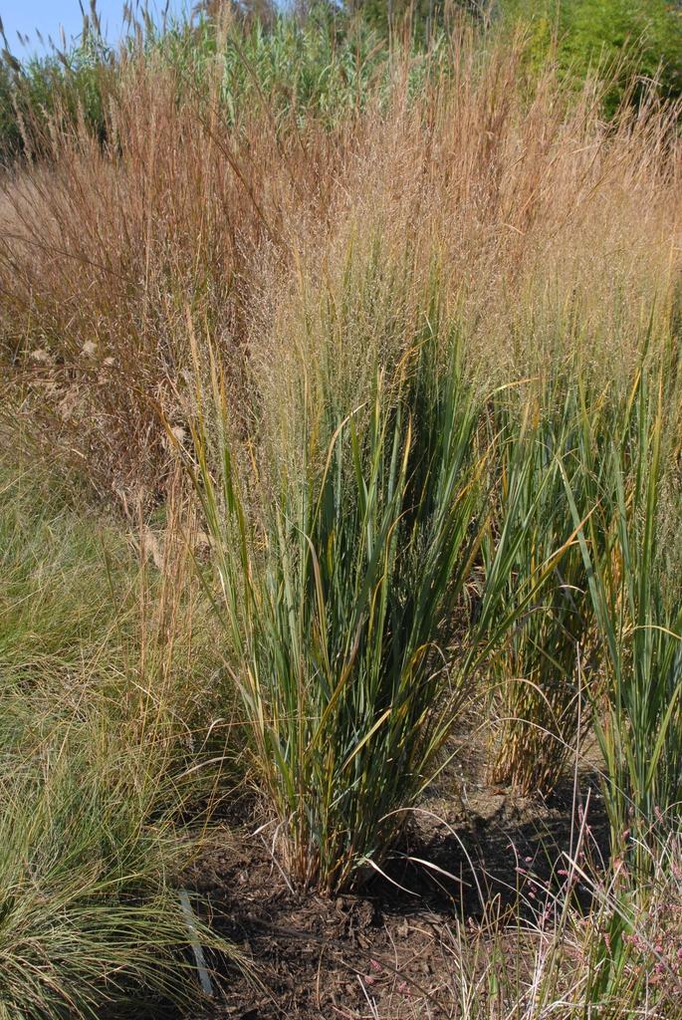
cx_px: 341
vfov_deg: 46.4
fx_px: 1191
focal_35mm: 42
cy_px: 510
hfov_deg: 32.0
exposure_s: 1/350
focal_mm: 28
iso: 400
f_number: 10
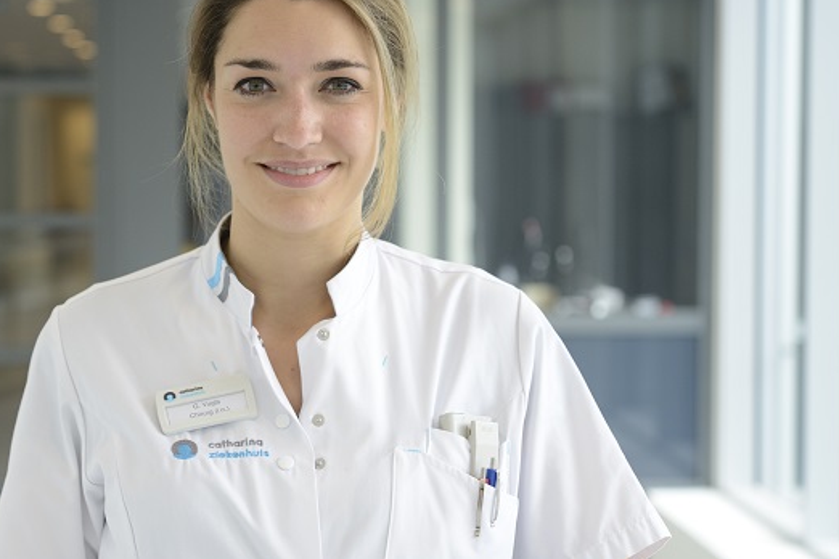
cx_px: 239
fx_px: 2144
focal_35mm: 92
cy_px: 264
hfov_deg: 22.0
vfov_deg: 14.9
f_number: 4
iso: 500
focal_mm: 60
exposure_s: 1/500
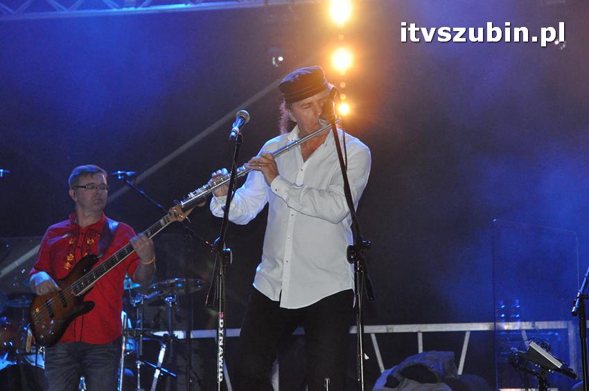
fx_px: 1716
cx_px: 294
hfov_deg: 19.5
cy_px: 196
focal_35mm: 105
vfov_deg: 13.0
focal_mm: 70
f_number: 5.6
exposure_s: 1/100
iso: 3200
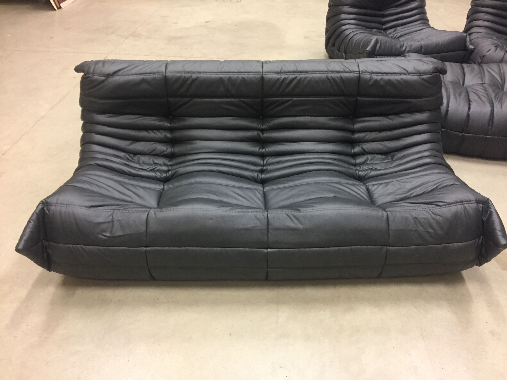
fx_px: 425
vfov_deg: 48.2
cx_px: 254
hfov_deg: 61.7
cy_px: 190
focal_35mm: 29
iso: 250
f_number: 2.2
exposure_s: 1/33
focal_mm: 4.15
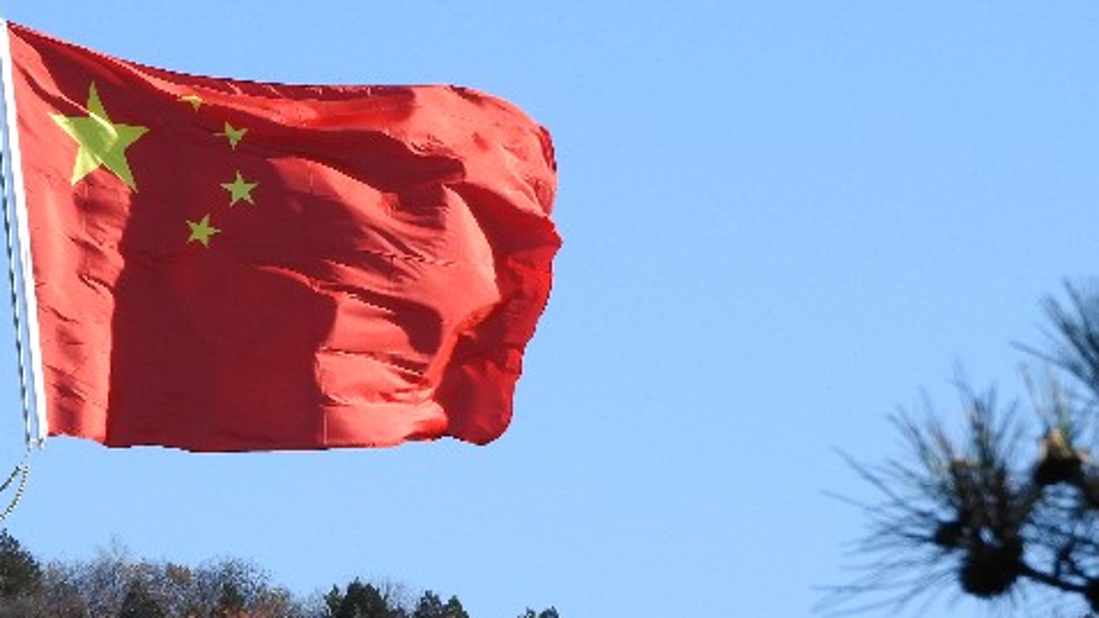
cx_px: 205
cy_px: 283
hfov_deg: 5.4
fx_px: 11687
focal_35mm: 401
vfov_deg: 3.0
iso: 100
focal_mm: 39.4
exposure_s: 1/400
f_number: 5.3
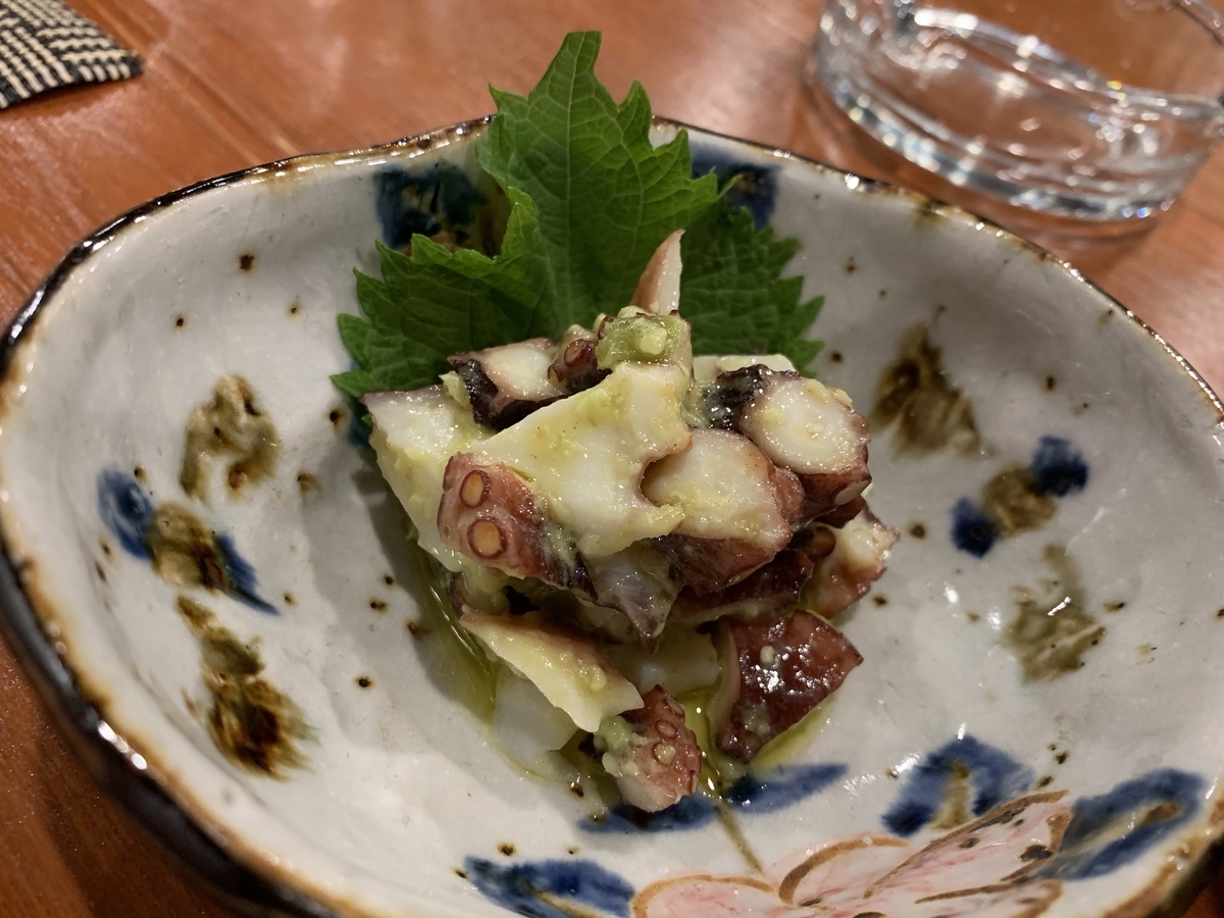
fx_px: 919
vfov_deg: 53.1
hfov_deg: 67.3
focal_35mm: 26
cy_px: 459
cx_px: 612
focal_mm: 4.25
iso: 320
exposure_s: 1/40
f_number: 1.8
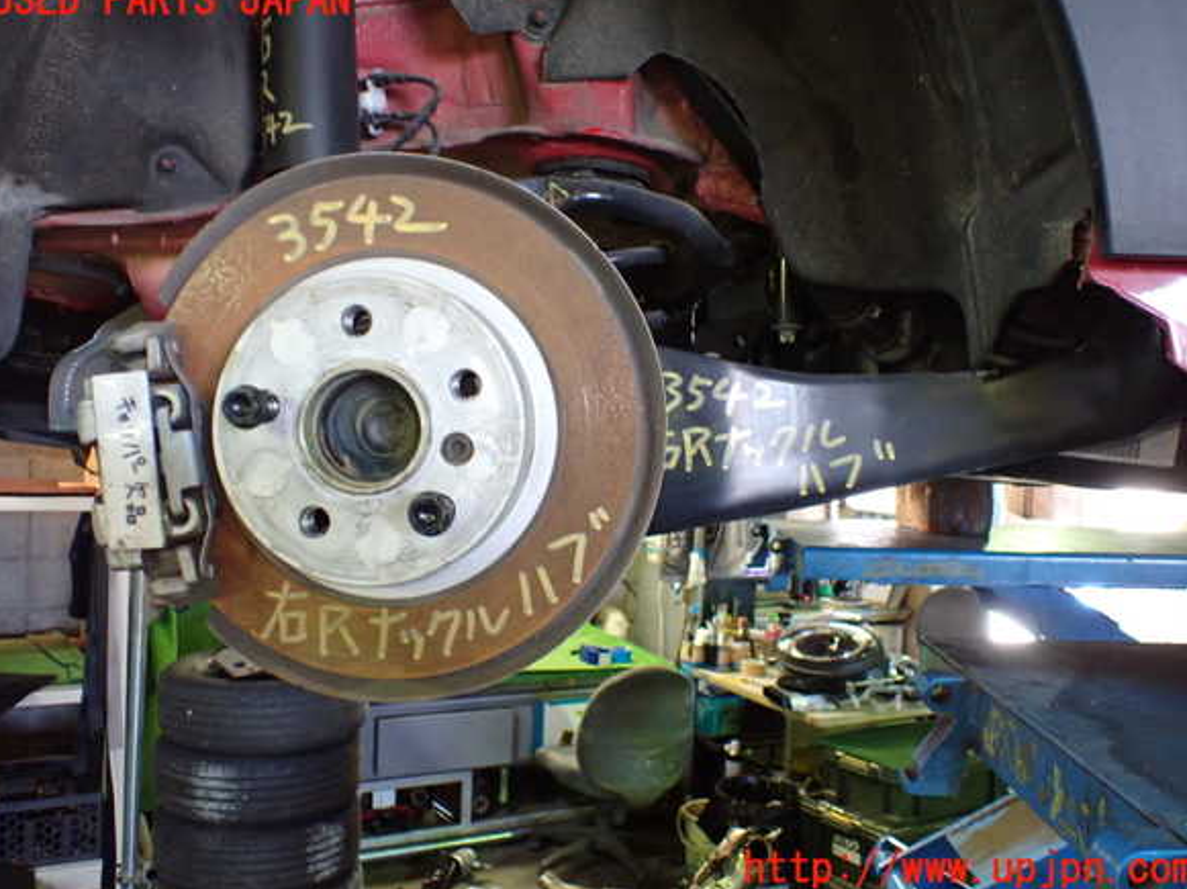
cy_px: 435
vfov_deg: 45.4
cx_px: 592
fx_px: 1062
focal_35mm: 31
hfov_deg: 58.4
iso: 800
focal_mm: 5.4
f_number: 2.3
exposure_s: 1/80
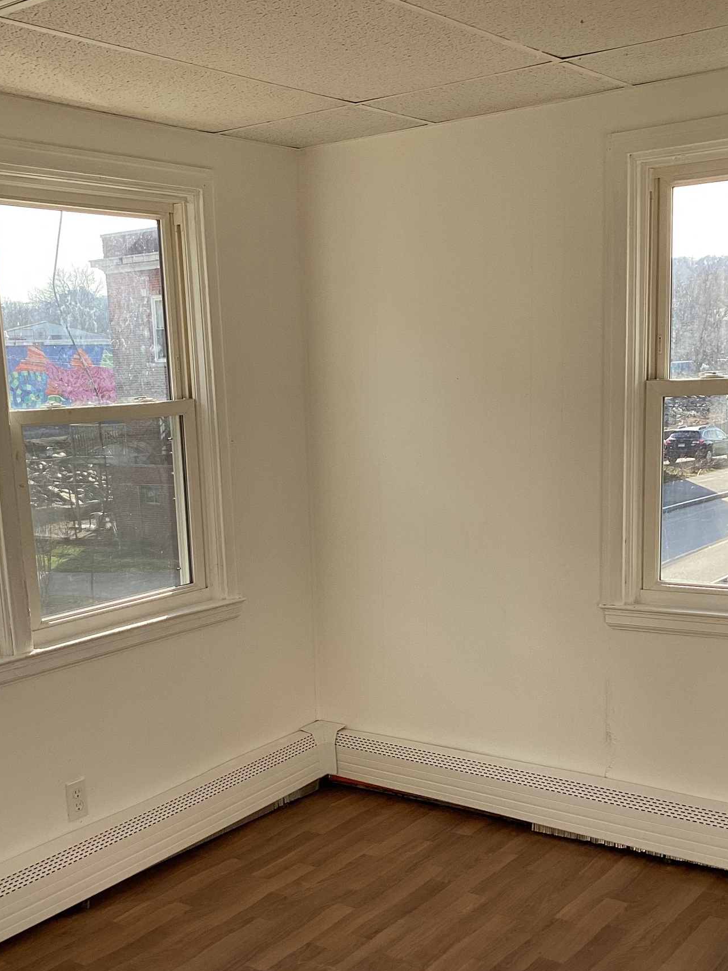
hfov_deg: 34.3
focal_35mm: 42
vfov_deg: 44.3
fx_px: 1178
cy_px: 622
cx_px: 314
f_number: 2.4
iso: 25
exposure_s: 1/228
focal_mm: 3.3
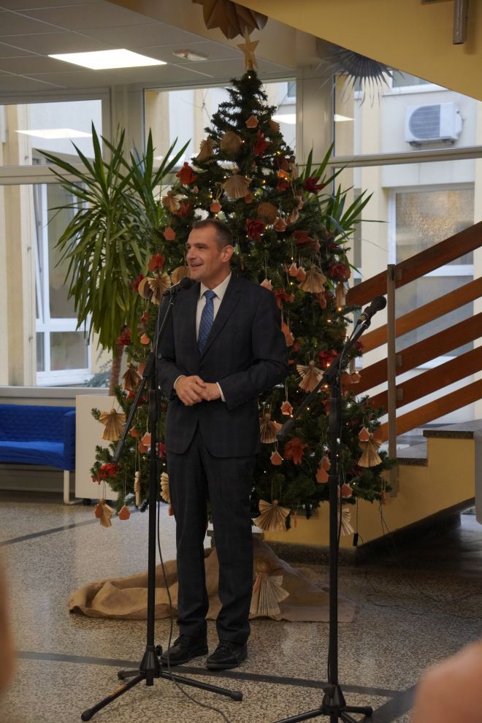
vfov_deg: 27.0
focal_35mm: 75
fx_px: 1506
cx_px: 241
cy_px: 362
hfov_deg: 18.2
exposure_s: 1/200
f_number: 4.5
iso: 1600
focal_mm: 50
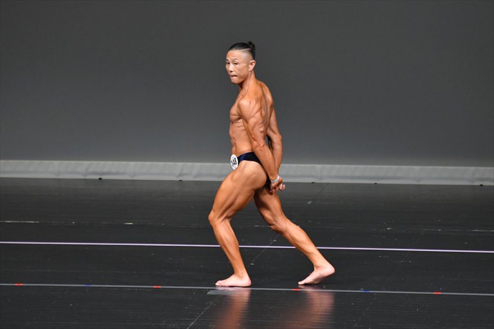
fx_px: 4732
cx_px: 247
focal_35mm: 345
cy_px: 164
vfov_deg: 4.0
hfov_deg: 6.0
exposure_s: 1/400
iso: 4000
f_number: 5.6
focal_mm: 230
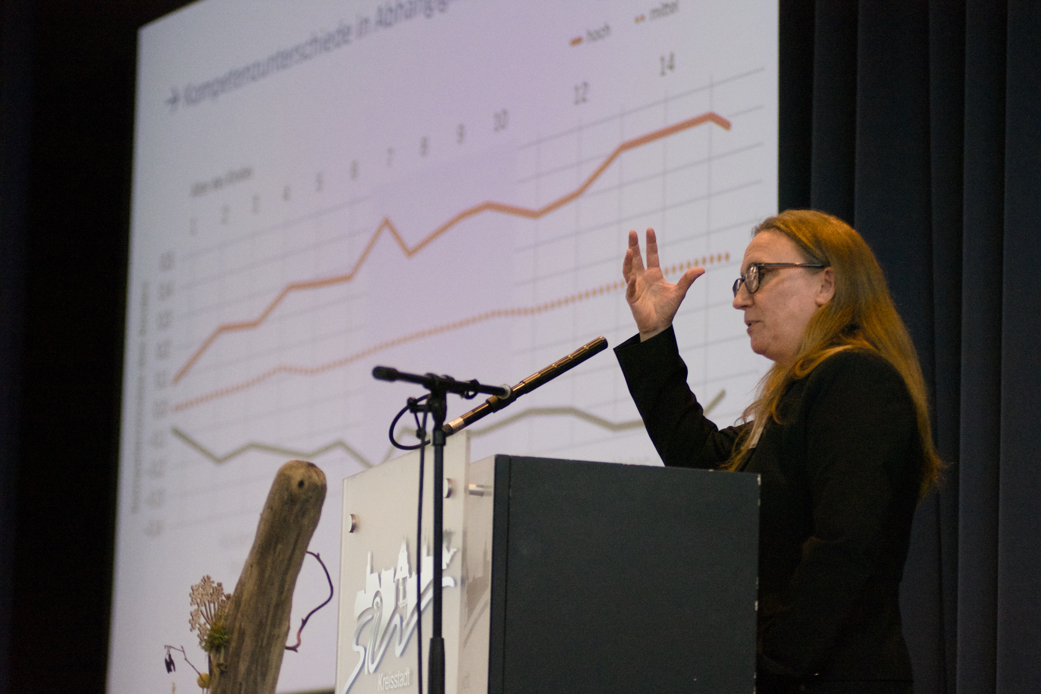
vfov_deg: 10.6
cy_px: 347
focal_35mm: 129
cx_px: 520
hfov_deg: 15.9
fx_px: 3730
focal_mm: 86
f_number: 2.8
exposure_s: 1/1600
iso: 3200
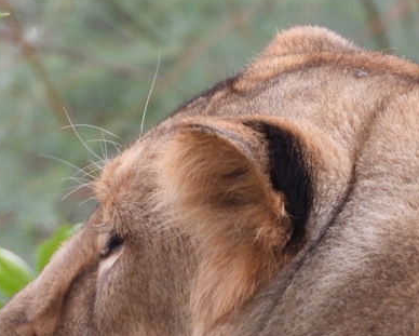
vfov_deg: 0.6
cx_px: 252
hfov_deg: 0.8
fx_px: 29933
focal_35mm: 2412
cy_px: 310
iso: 400
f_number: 5.6
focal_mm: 216
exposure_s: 1/125
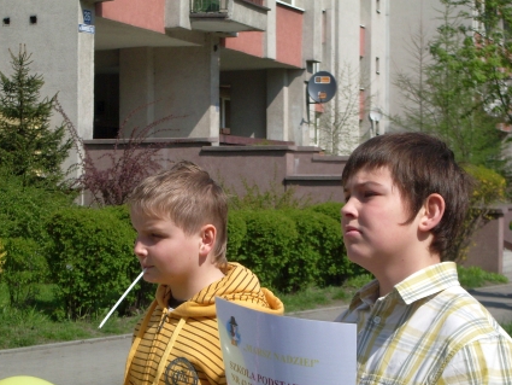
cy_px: 235
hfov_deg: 19.4
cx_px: 263
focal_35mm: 101
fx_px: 1494
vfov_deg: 14.6
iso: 80
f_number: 4
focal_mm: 13.5
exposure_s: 1/1000
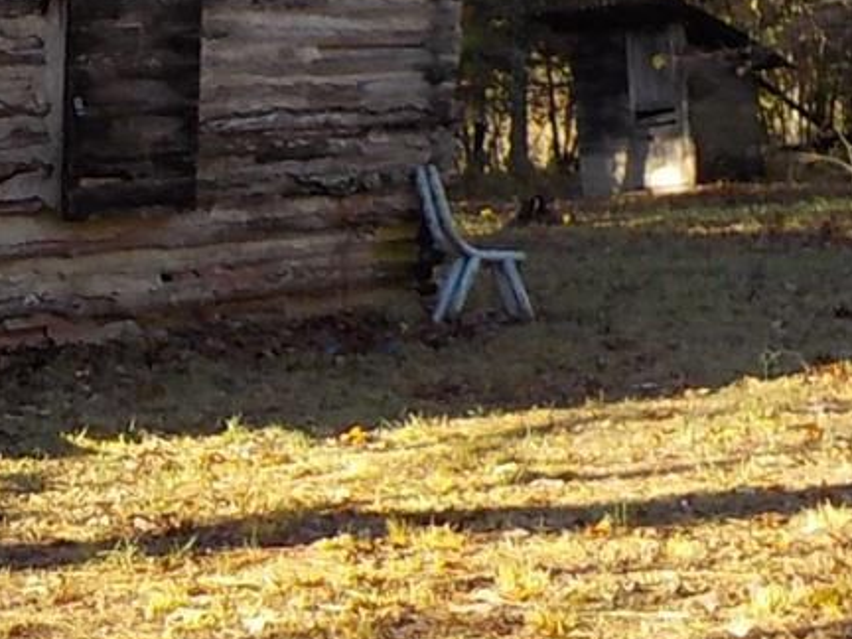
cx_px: -243
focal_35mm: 111
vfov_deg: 13.2
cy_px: 85
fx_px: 2732
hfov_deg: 16.8
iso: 125
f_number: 3.3
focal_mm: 4.1
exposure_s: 1/160
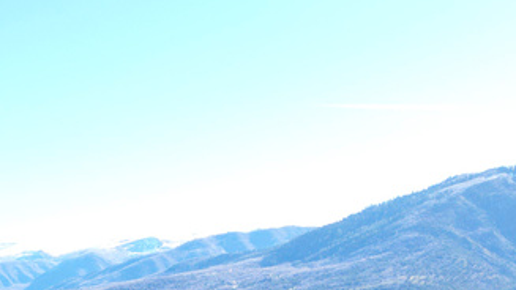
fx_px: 1122
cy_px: 575
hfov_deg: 25.6
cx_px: 126
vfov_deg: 12.9
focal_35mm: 82
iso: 100
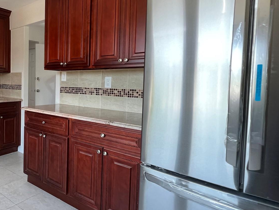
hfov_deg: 62.5
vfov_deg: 56.6
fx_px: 193
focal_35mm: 24
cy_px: 91
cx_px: 39
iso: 200
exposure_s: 1/99
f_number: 1.8
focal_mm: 1.57
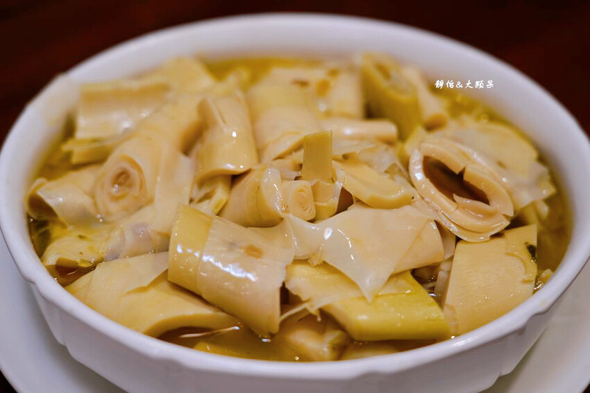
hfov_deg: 32.9
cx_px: 295
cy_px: 196
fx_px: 999
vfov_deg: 22.2
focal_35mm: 61
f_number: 4
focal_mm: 61
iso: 800
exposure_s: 1/80
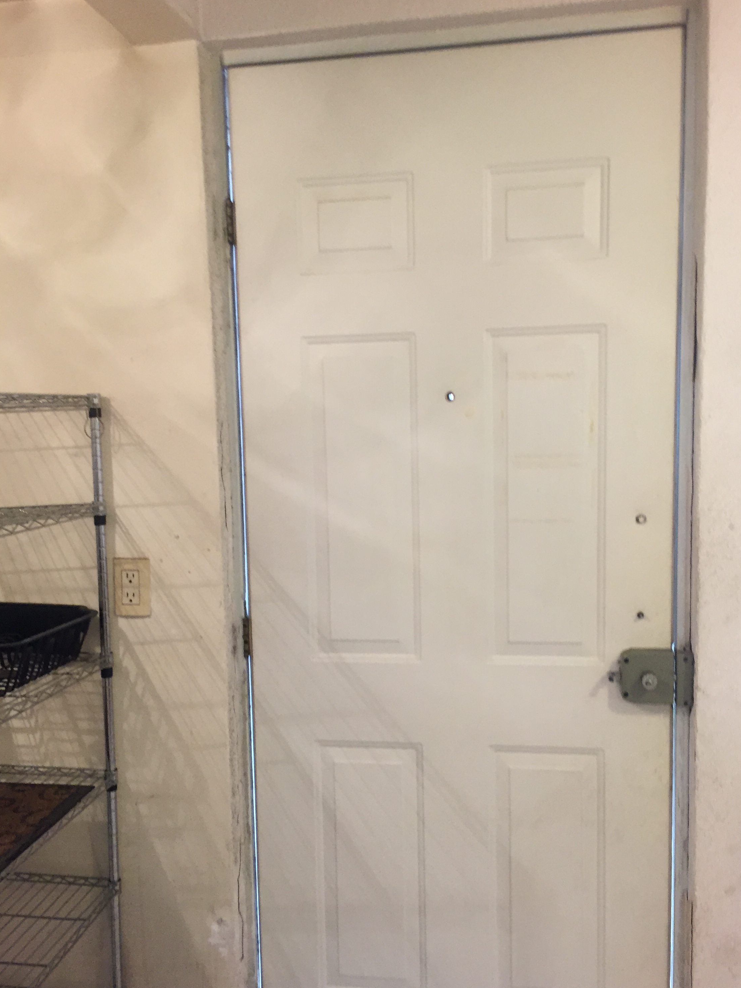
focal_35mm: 32
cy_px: 516
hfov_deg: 44.2
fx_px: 913
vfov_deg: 56.8
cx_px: 389
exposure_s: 1/30
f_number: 2.2
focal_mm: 4.15
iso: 100
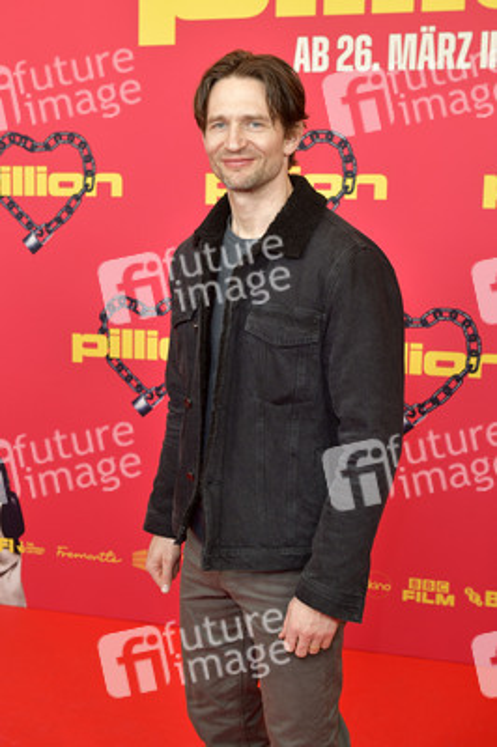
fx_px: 1037
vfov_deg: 39.6
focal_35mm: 50
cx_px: 248
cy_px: 374
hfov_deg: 26.9
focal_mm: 50
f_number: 6.3
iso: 1000
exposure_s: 1/250
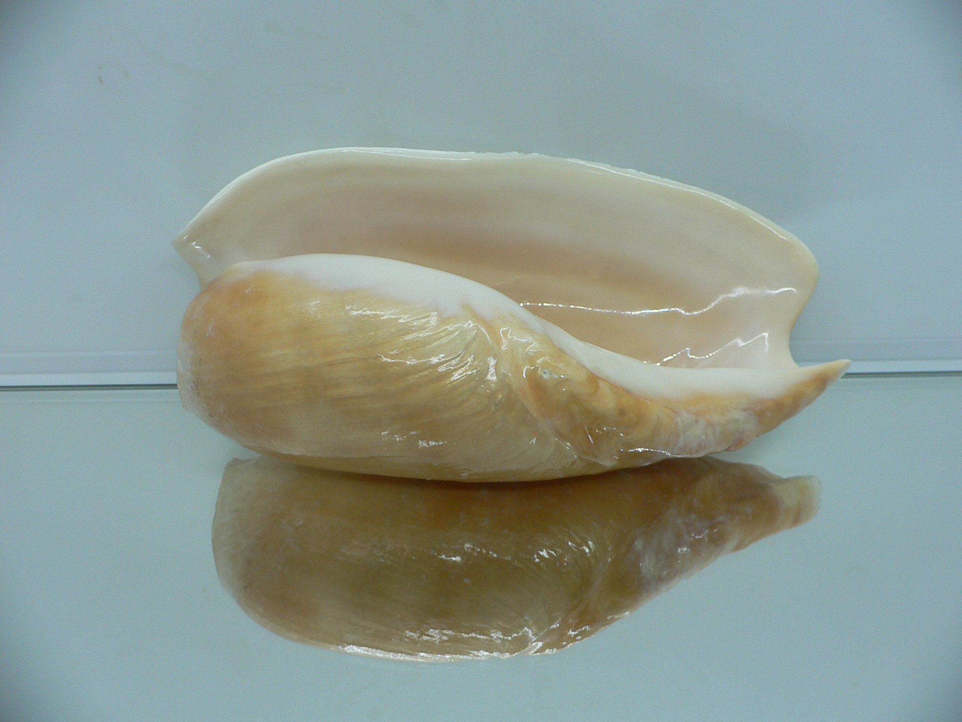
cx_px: 481
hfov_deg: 52.6
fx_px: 973
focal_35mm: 35
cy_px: 361
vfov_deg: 40.7
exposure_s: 1/60
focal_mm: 4.6
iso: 80
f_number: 2.8
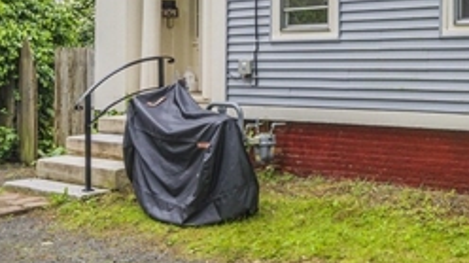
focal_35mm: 52
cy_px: -203
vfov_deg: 18.3
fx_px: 646
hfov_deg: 32.9
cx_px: 560
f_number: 6.3
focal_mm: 12
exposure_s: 1/400
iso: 320
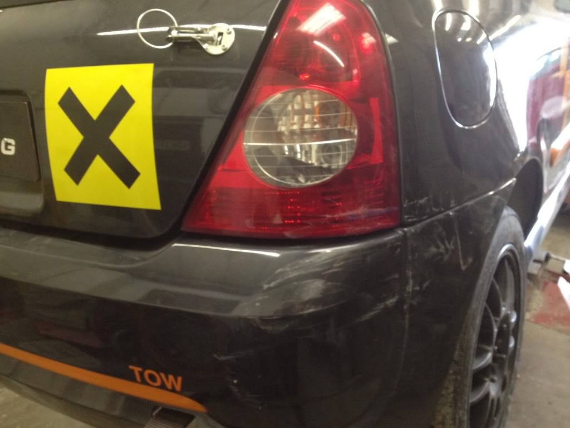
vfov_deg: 40.7
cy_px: 214
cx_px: 285
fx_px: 576
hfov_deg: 52.6
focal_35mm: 35
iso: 250
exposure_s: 1/20
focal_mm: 4.3
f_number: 2.4
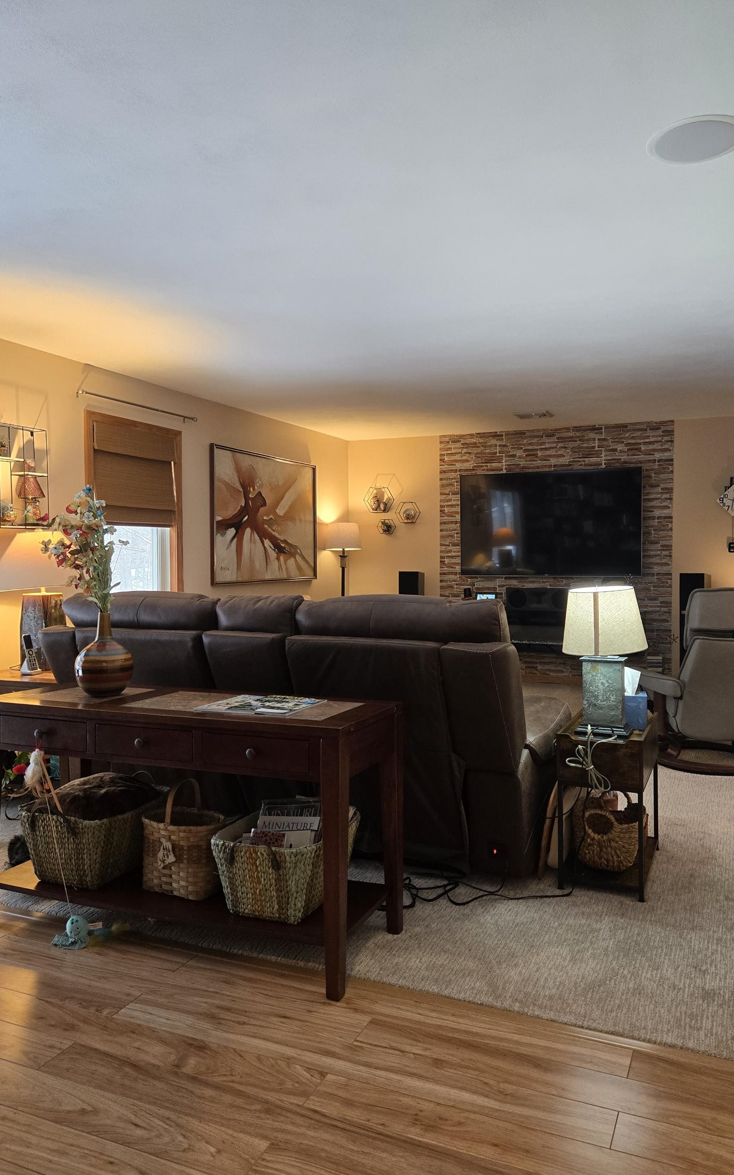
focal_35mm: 25
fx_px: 800
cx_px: 424
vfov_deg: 72.5
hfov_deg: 49.1
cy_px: 577
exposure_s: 1/120
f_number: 1.8
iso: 250
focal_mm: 5.4
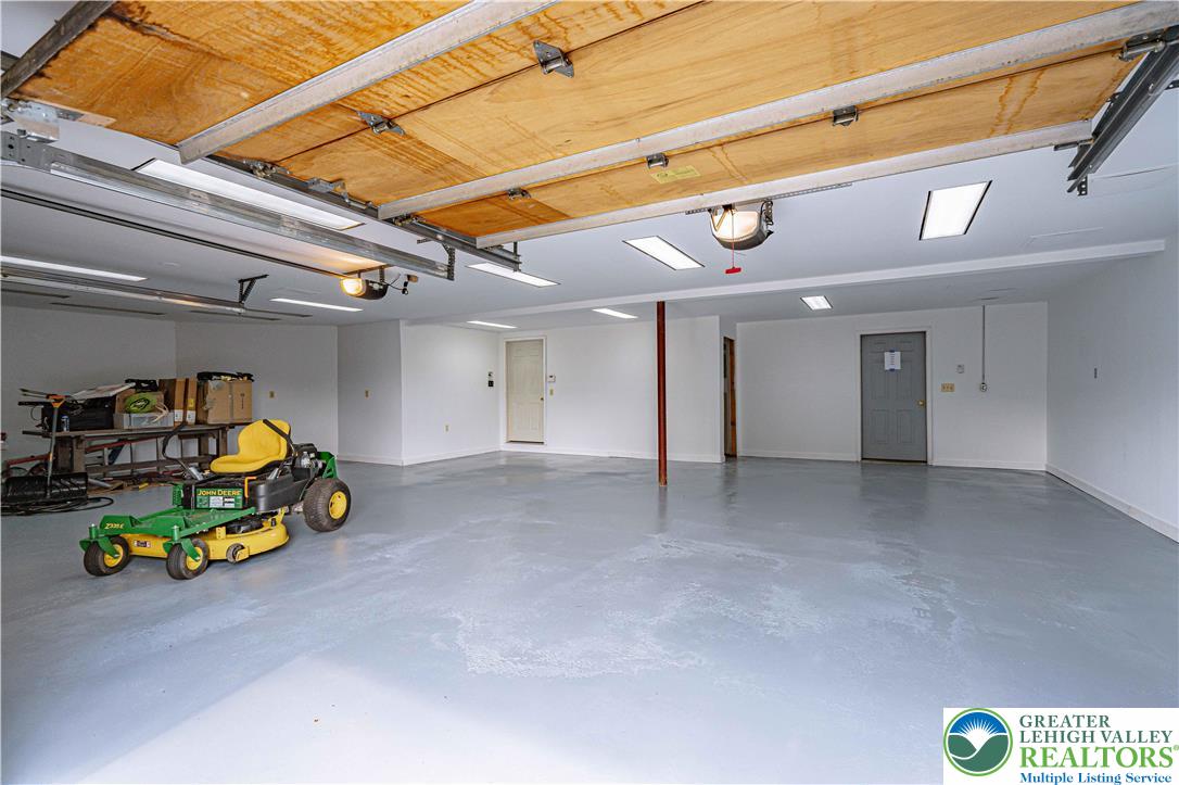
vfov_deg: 73.7
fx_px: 524
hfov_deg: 96.8
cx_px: 590
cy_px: 392
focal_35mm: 16
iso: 800
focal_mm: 16
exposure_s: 1/2000
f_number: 5
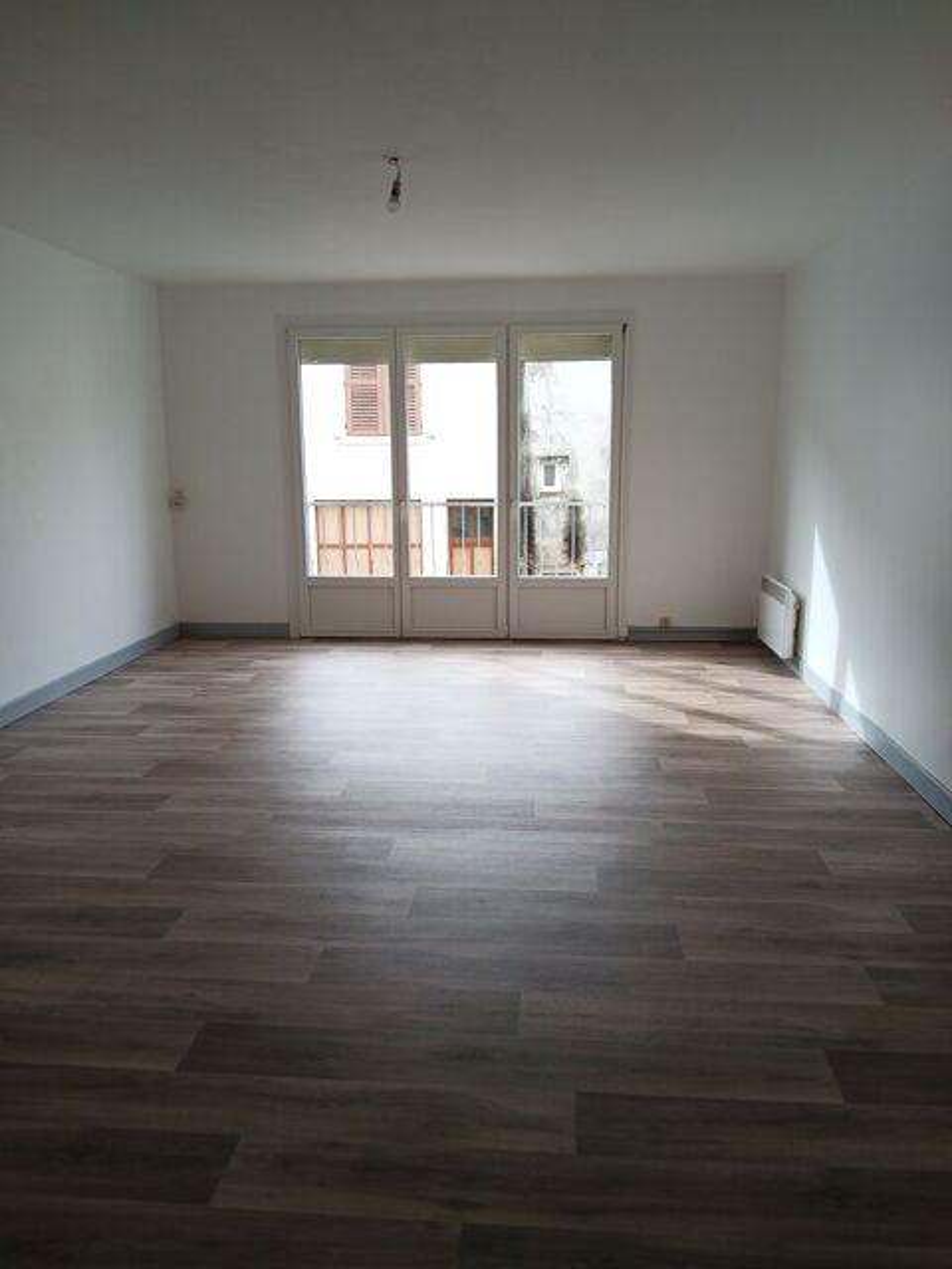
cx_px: 476
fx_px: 953
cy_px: 634
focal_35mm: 26
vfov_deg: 67.3
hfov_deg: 53.1
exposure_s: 1/50
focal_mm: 3.98
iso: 25
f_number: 1.8
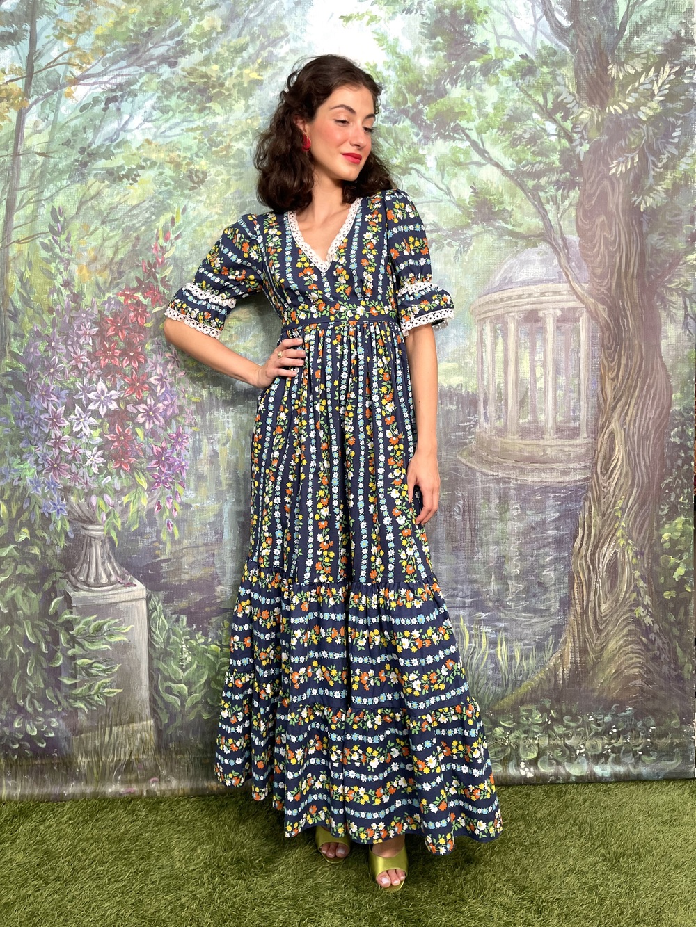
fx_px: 670
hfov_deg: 54.9
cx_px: 348
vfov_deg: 69.4
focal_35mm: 25
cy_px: 464
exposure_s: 1/111
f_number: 1.6
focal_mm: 5.1
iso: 125
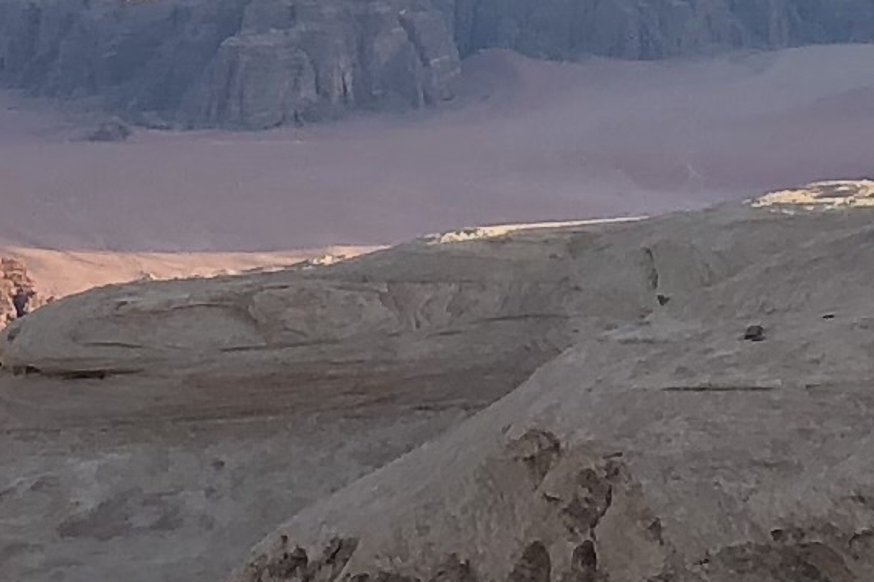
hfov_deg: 9.6
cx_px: 391
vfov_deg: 6.4
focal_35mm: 215
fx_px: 5218
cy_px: -65
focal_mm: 3.99
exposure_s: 1/362
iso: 20
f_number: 1.8
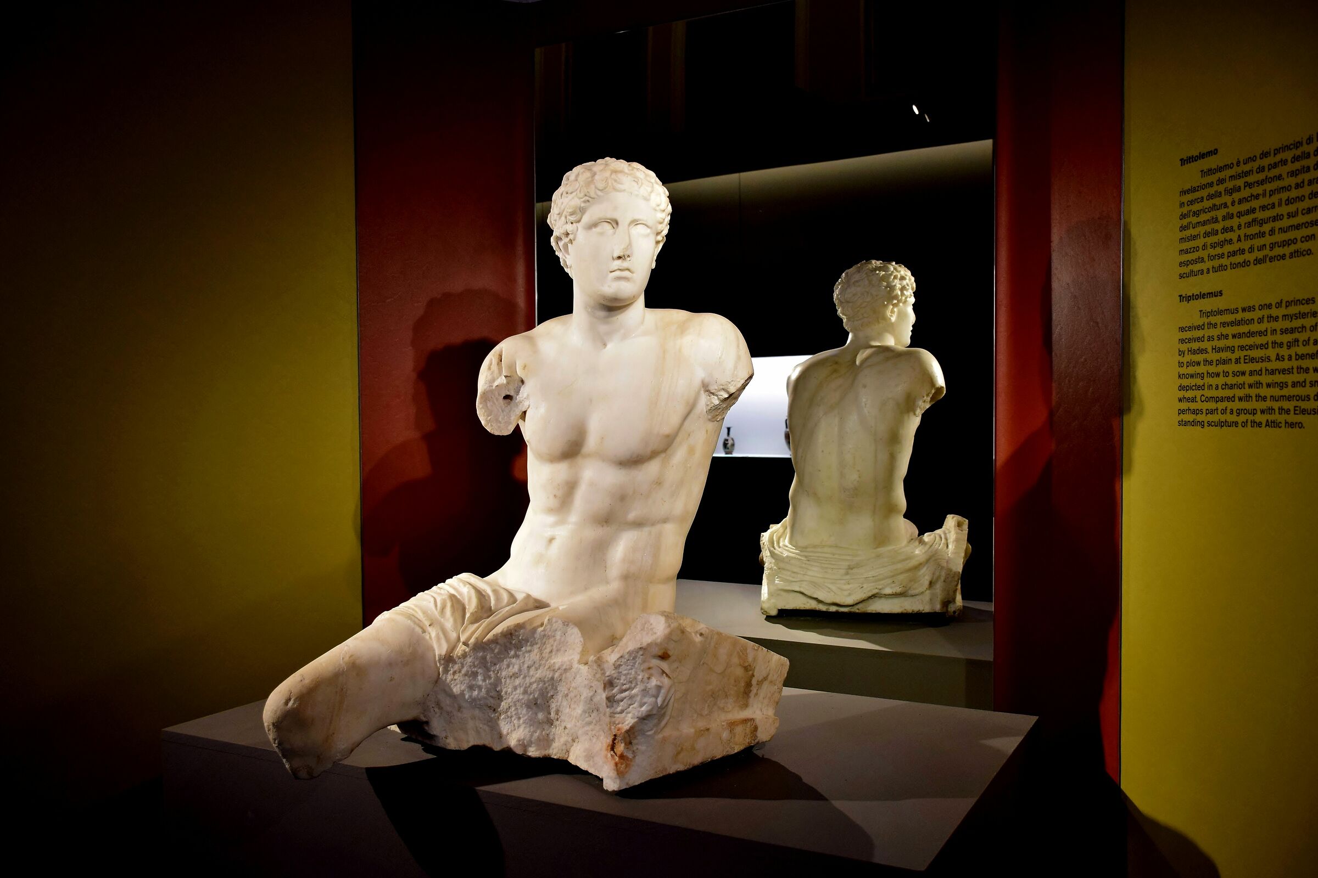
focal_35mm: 30
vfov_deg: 43.6
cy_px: 439
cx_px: 659
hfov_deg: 61.9
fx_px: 1098
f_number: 3.5
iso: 900
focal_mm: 20
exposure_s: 1/60
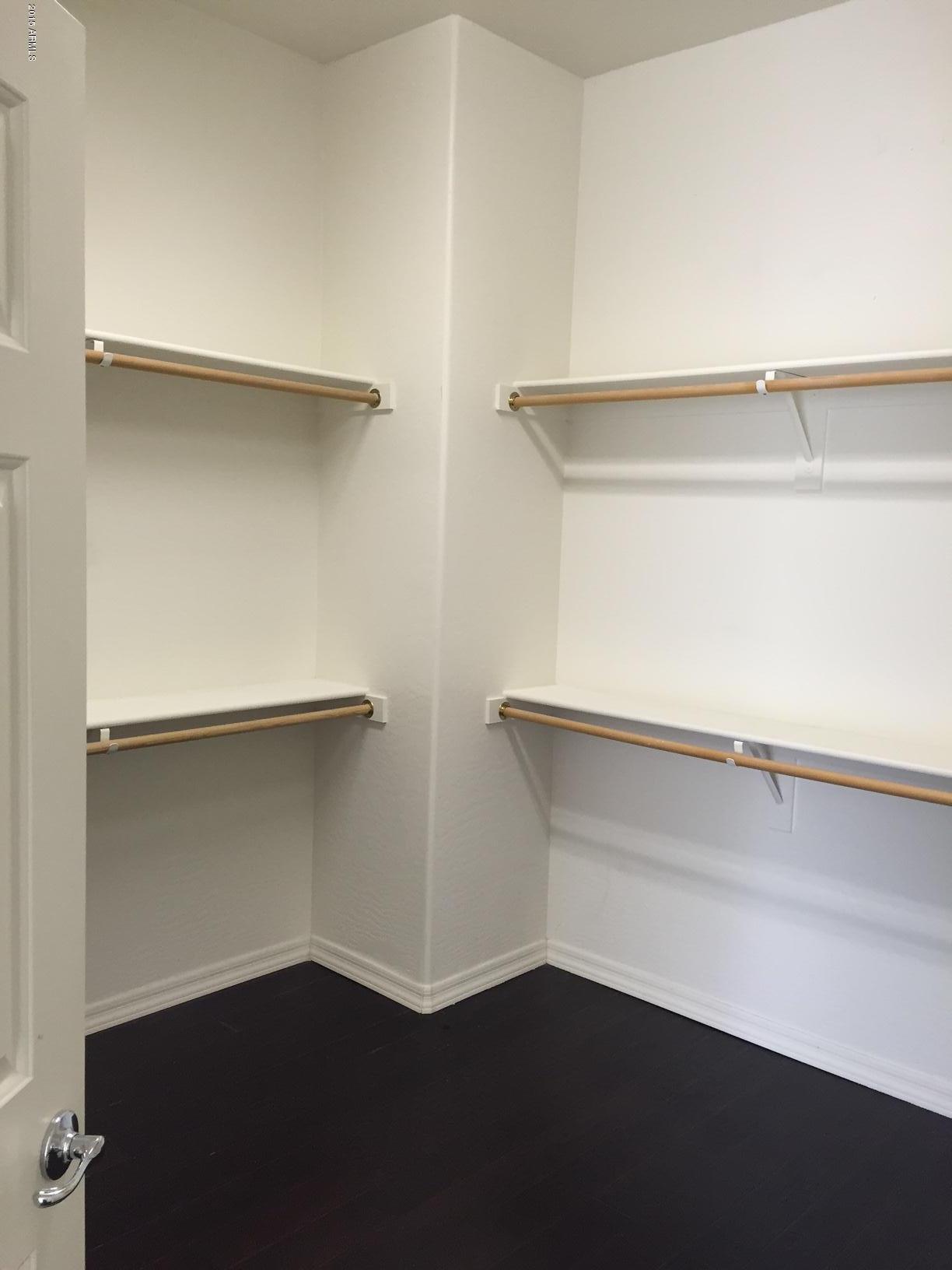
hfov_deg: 48.2
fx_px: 1063
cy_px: 635
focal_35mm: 29
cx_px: 476
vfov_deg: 61.7
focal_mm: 4.15
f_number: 2.2
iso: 50
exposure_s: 1/30
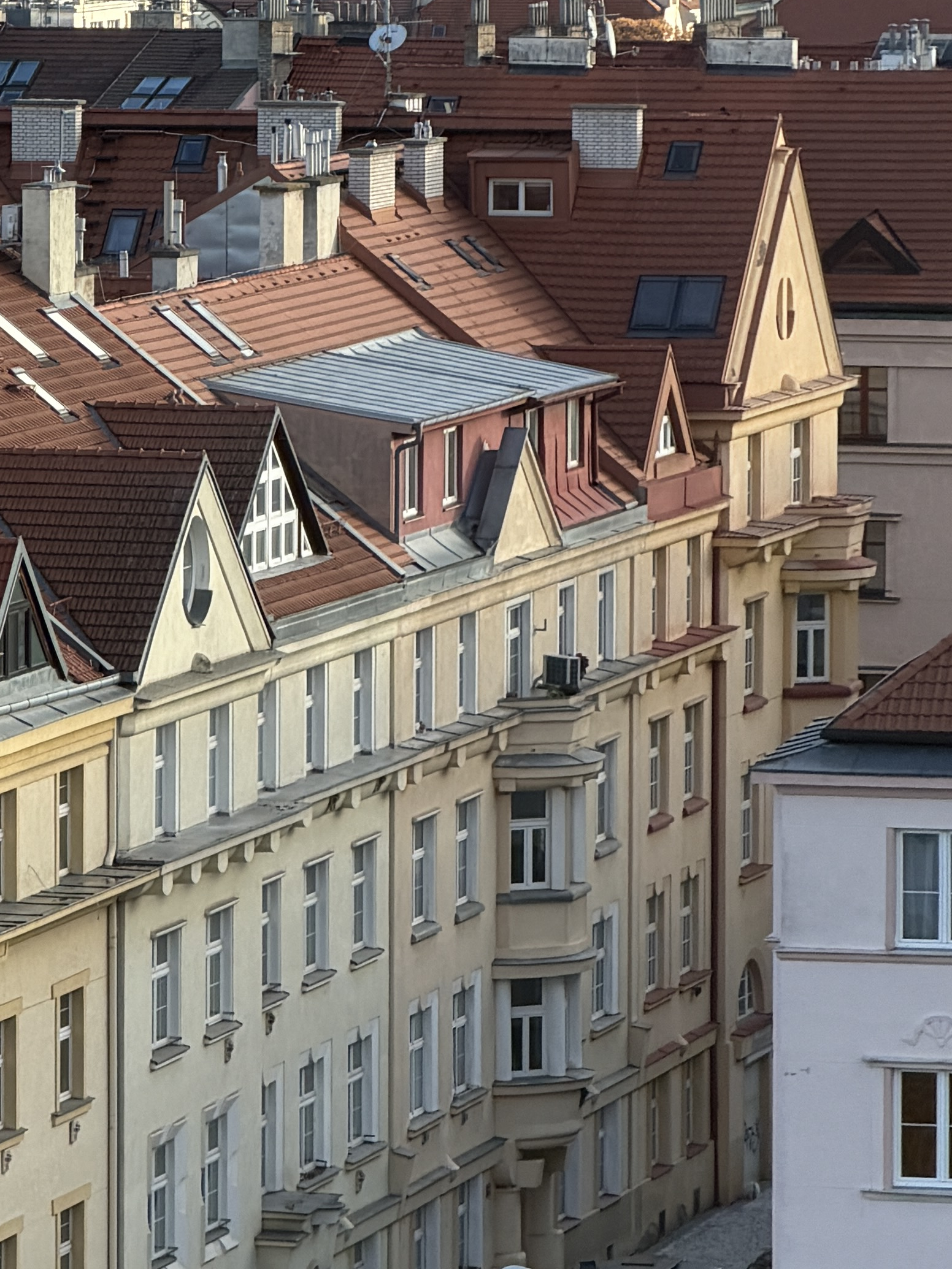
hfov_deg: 5.4
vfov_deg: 7.2
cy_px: 313
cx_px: -112
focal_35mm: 276
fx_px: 10123
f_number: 2.8
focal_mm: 16.89
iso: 50
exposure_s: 1/319
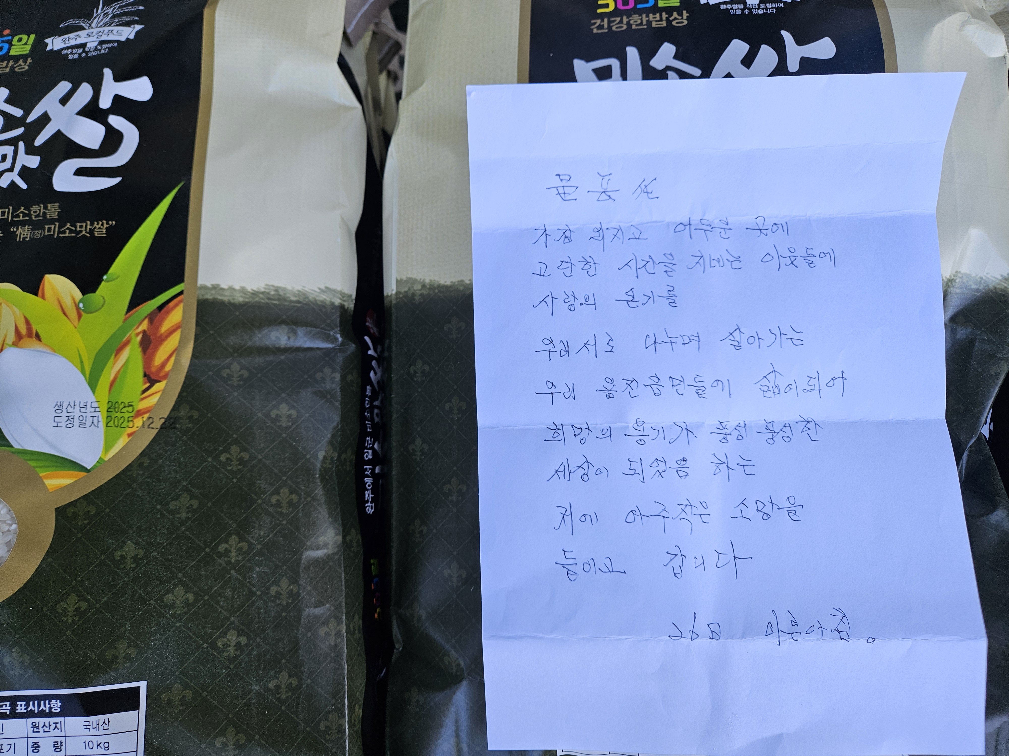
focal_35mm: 23
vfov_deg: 58.9
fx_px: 670
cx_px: 504
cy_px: 378
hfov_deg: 73.9
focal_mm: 5.4
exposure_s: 1/207
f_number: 1.8
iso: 40
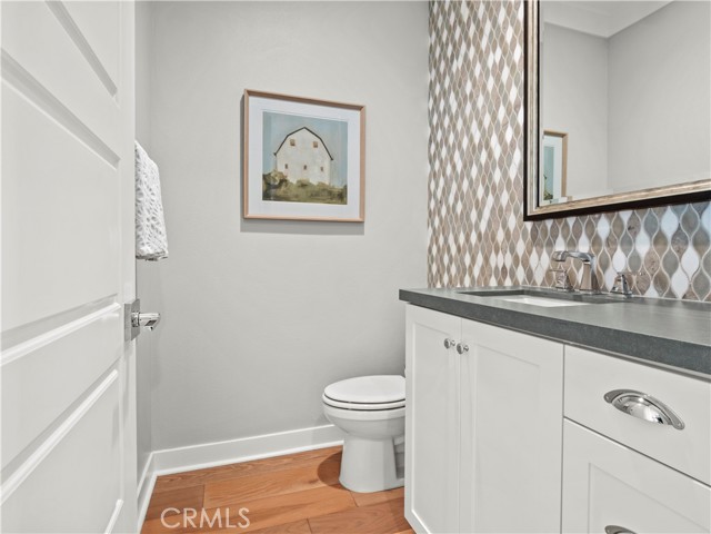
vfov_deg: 71.6
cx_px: 356
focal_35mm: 18
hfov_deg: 87.8
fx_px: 370
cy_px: 267
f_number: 9
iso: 200
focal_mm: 9
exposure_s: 1.3
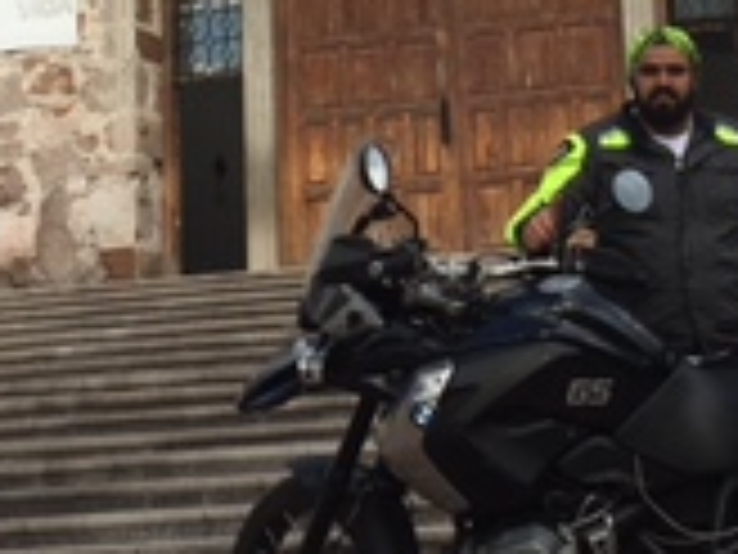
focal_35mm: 113
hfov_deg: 17.3
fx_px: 2409
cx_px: 580
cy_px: -248
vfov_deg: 12.5
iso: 25
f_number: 2.2
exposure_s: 1/746
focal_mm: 4.15
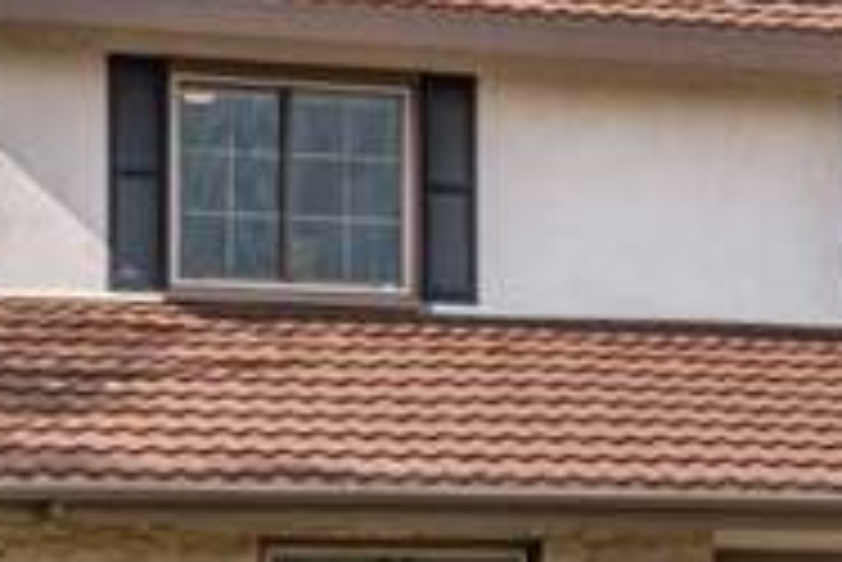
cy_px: 337
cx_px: 5
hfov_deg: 12.4
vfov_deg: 8.4
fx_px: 3839
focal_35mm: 164
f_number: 18
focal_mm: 30
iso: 125
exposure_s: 1/125
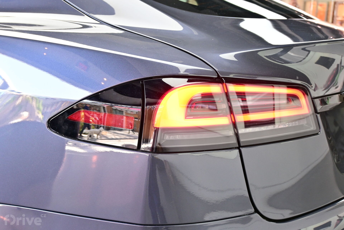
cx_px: 172
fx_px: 401
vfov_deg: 31.9
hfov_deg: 46.4
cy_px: 115
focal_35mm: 42
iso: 450
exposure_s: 1/50
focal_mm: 28
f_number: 4.5
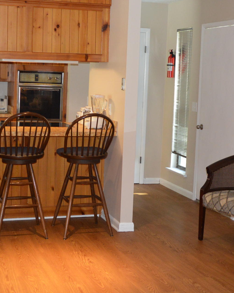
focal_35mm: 60
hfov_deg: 25.4
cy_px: 108
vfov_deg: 31.3
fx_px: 519
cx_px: 116
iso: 1000
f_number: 3.5
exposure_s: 1/60
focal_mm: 18
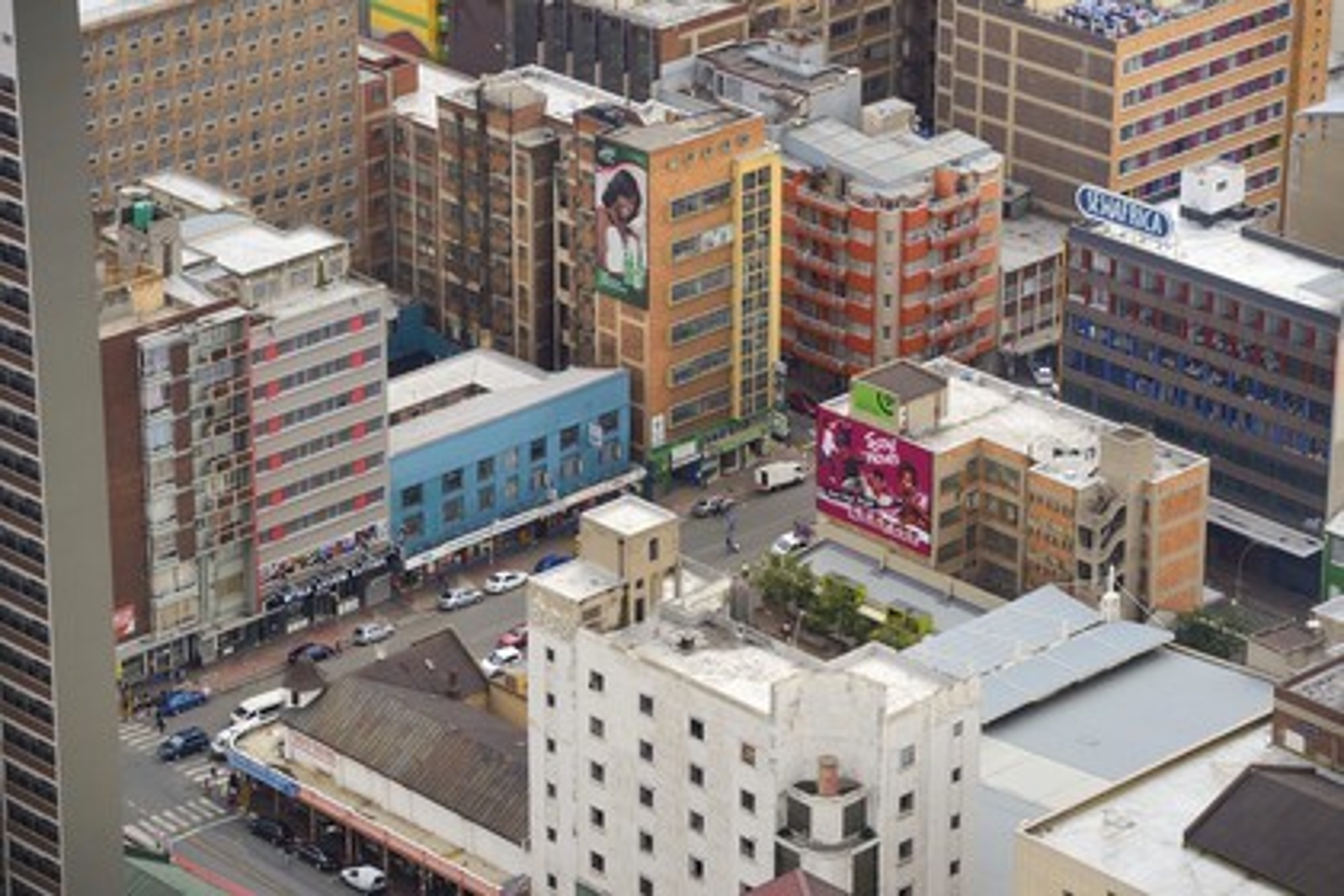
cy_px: 448
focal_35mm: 125
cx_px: 672
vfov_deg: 11.0
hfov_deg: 16.4
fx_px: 4666
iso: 100
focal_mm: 125
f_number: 5
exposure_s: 1/400
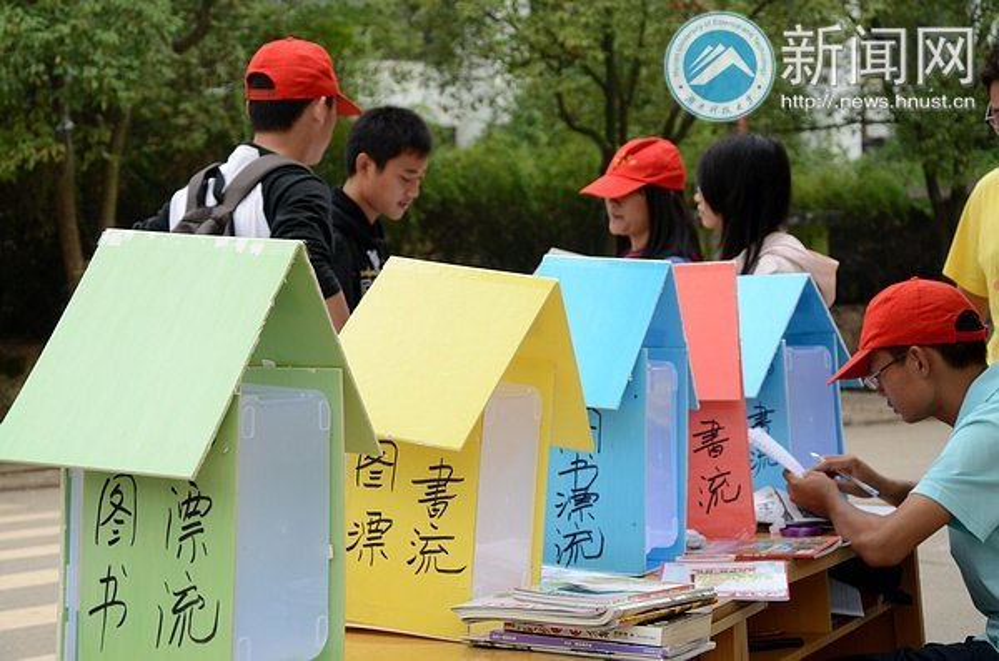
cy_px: 330
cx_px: 500
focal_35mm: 72
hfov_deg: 28.1
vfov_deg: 18.8
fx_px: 1993
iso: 125
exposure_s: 1/160
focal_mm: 48
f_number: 5.6
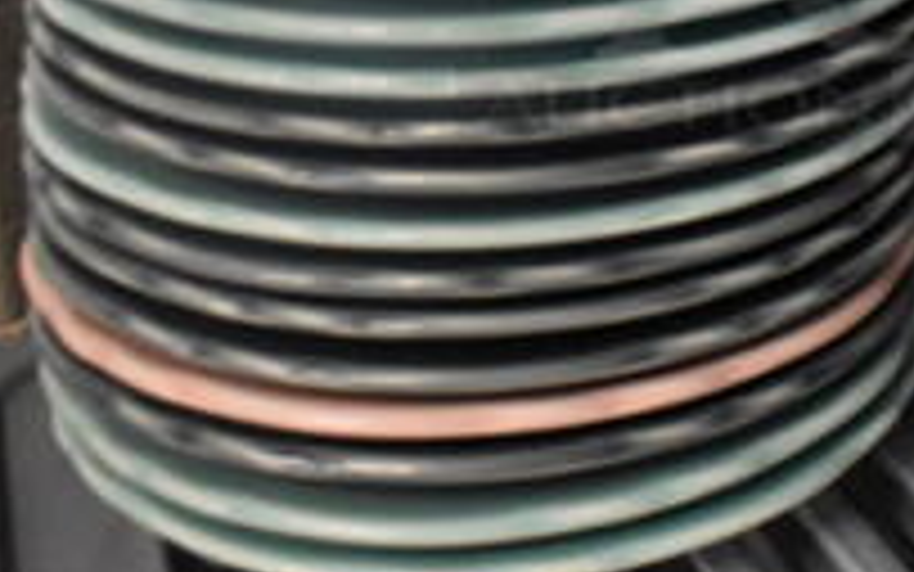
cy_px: -45
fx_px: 1620
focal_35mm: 65
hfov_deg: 29.9
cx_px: 851
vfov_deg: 19.3
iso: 6400
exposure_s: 1/125
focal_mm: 18
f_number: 3.5
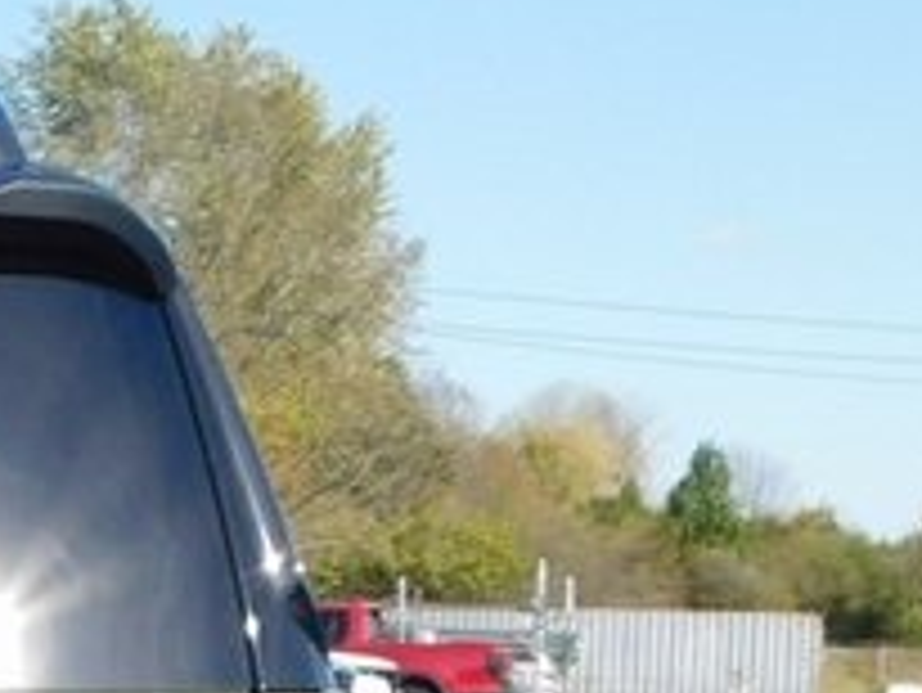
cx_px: -567
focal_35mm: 150
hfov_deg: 12.4
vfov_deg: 9.7
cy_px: 990
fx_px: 3998
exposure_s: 1/1000
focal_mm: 5.3
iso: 125
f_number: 3.2
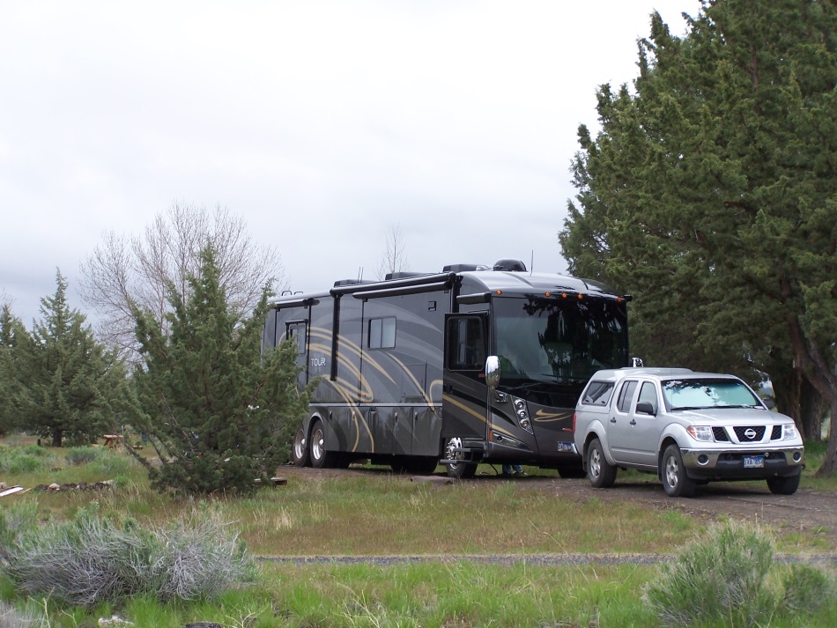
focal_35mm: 105
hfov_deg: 18.7
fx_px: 2539
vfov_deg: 14.1
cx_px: 418
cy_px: 314
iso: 80
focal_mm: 17.5
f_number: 3.2
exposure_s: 1/250
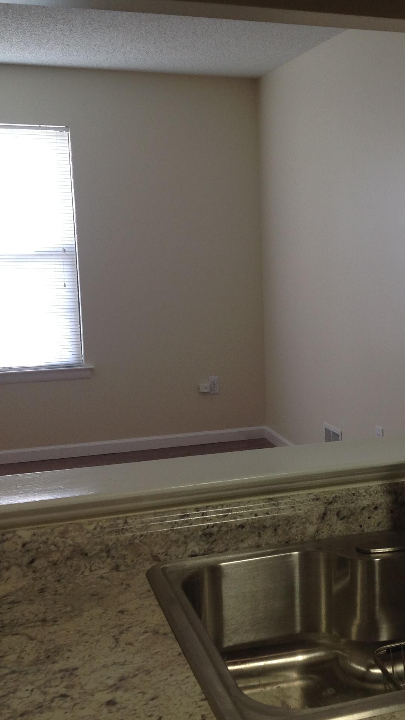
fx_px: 992
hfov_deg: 22.6
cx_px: 356
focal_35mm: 52
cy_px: 365
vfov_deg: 39.9
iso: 64
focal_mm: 4.28
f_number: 2.4
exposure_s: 1/40
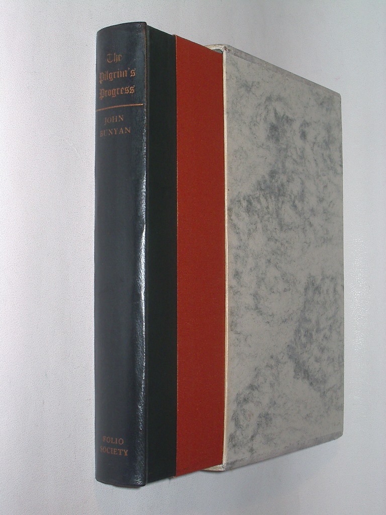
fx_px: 937
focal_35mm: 63
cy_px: 258
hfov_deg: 23.3
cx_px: 193
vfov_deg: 30.7
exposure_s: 1/60
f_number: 6.2
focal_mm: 9.6
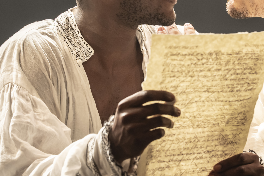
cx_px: 196
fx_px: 3079
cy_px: 82
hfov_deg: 4.9
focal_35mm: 420
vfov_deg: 3.3
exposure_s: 1/400
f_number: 4
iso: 250
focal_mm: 167
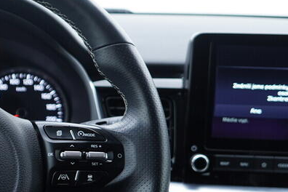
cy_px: 151
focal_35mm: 93
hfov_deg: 20.9
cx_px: -25
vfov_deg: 14.6
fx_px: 744
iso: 200
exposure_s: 1/40
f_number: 2.8
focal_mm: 24
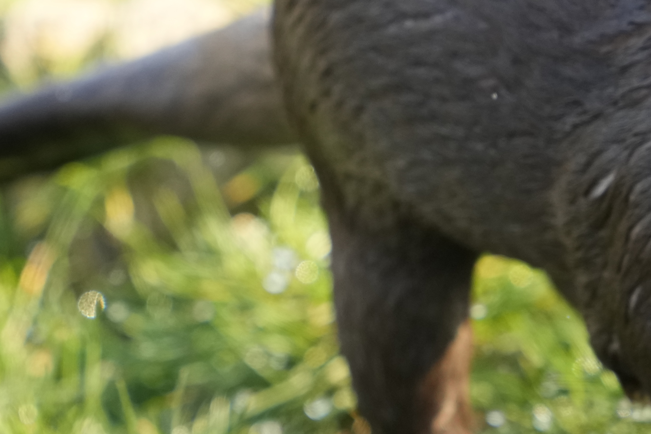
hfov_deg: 1.1
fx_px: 35508
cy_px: 308
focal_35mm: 1964
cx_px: 344
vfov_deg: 0.7
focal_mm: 560
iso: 1000
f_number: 4
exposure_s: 1/1000
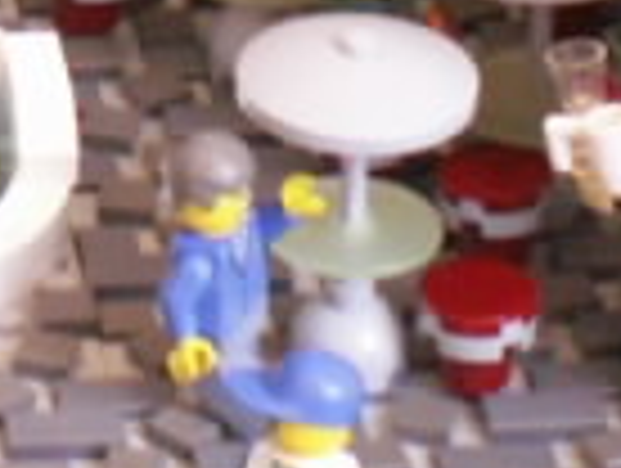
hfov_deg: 4.1
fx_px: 8716
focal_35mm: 485
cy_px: -1058
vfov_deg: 3.0
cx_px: -418
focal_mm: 11.15
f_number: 3.2
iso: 160
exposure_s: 1/6
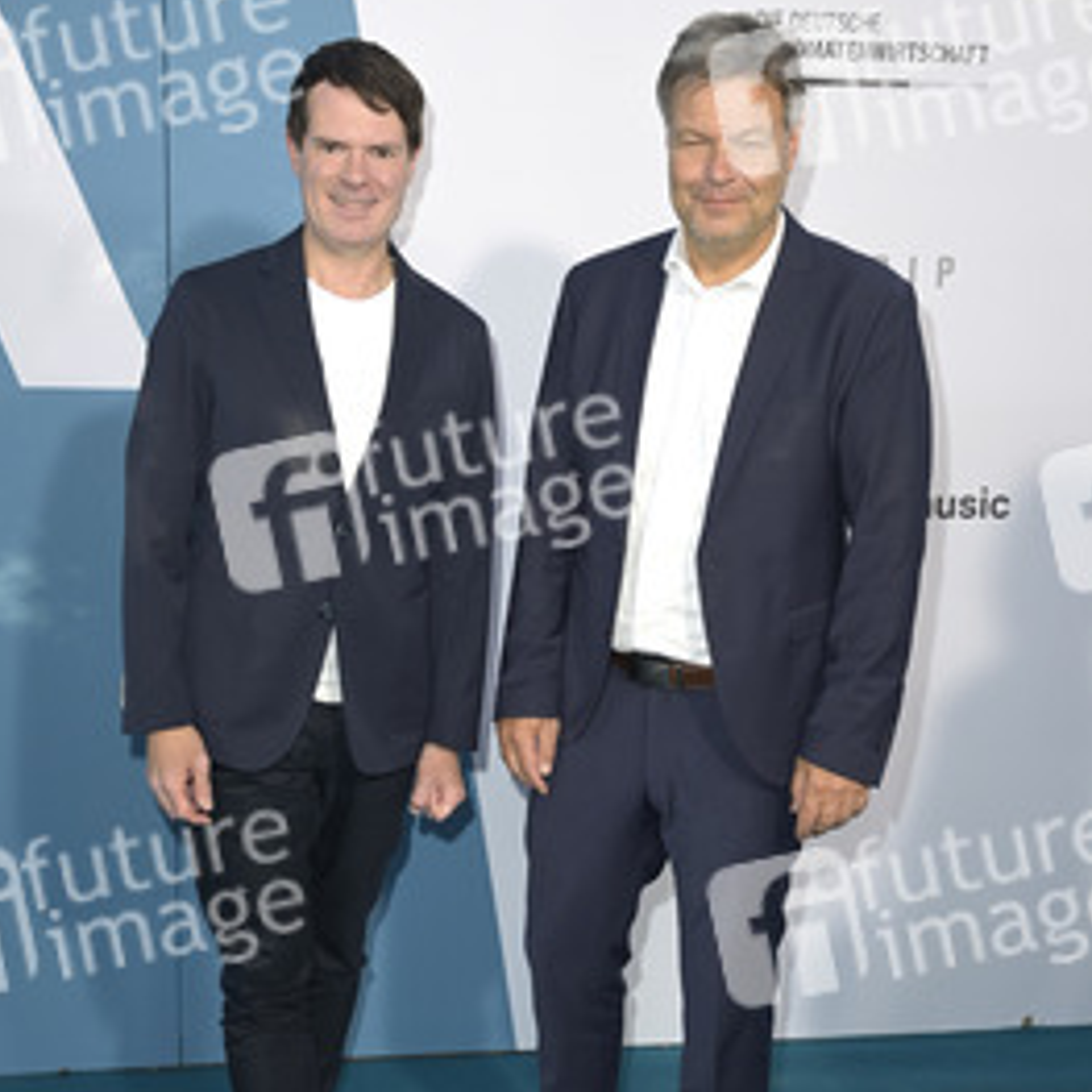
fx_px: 1749
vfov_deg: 34.4
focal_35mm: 49
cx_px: 544
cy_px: 702
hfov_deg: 34.7
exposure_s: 1/250
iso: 500
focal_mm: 38
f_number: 6.3
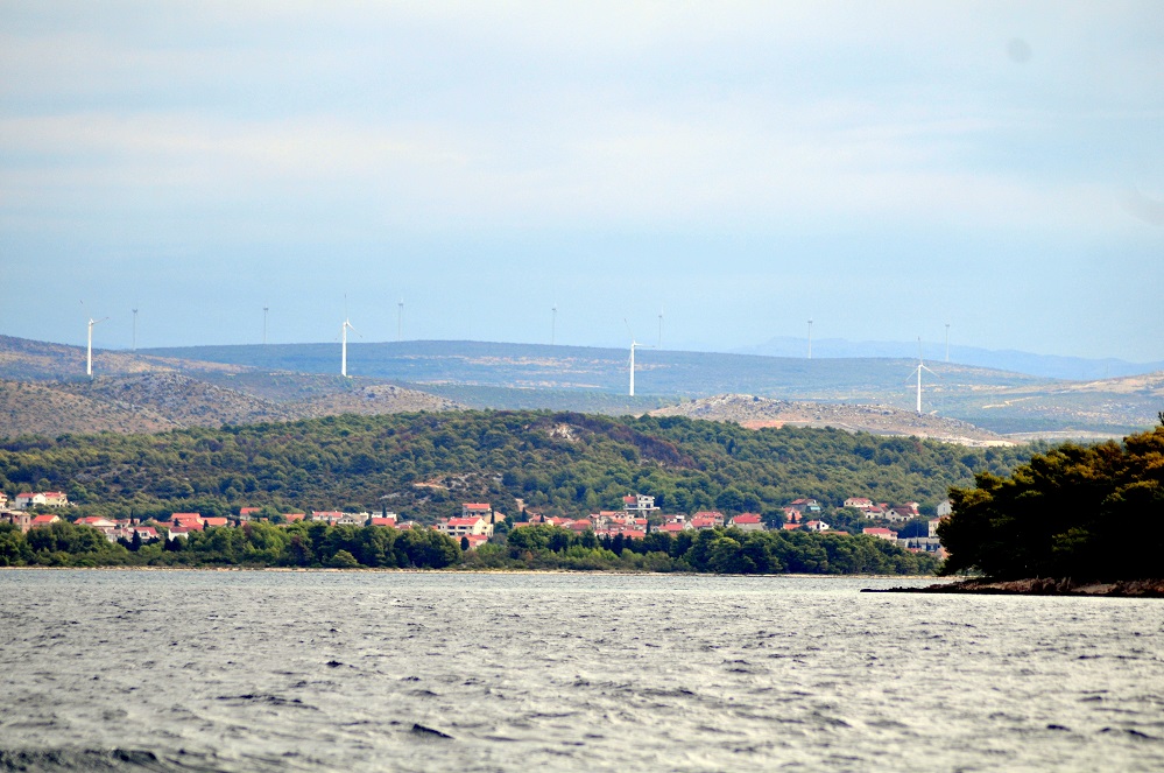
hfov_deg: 7.2
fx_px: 9202
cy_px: 386
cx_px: 582
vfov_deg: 4.8
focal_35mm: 285
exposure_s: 1/1250
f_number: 4.8
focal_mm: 190
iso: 320
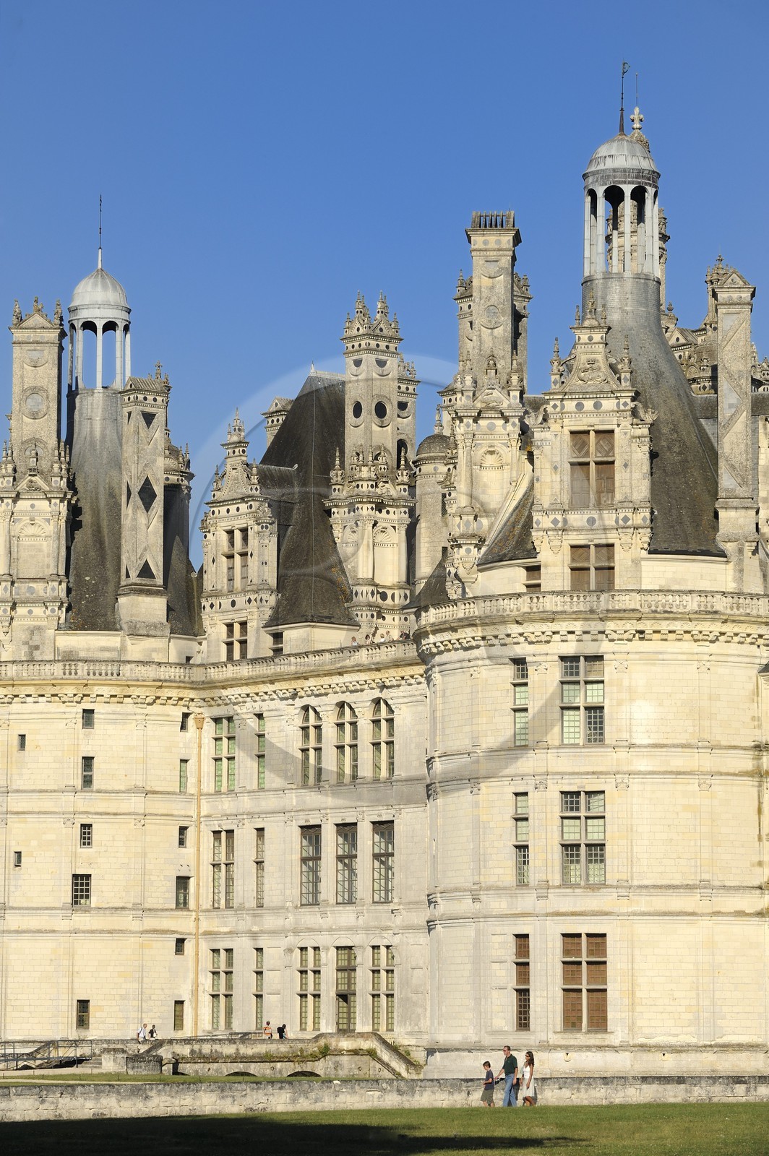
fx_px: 3723
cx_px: 384
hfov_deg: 11.8
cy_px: 578
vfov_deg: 17.7
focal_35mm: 116
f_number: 11
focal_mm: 116
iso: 200
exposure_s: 1/320
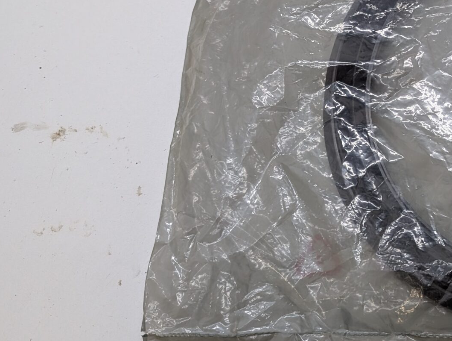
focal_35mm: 58
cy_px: 89
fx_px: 759
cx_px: 489
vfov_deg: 25.0
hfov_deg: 30.0
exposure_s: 1/93.2
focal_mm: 6.9
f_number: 1.68
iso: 141
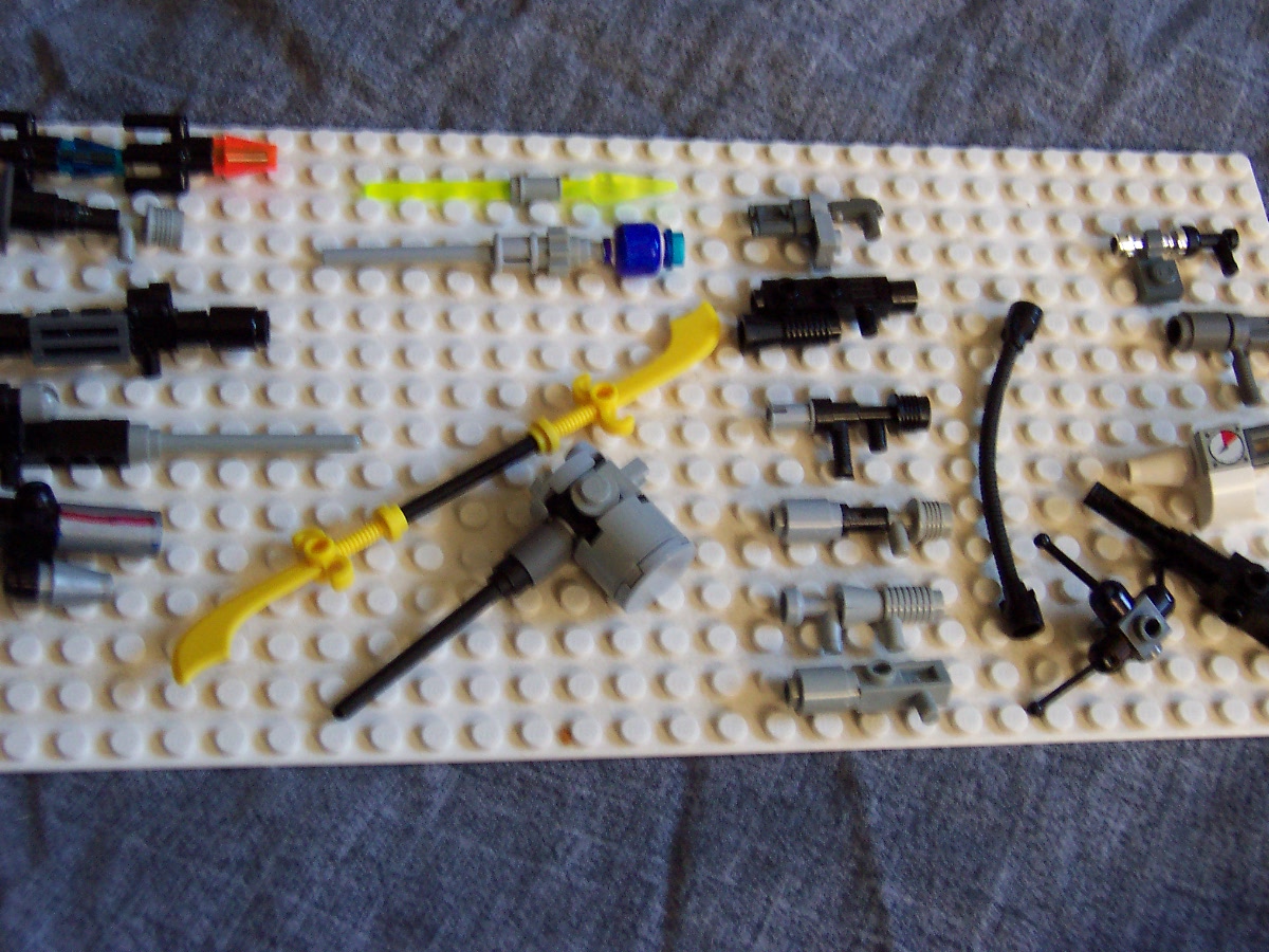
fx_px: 2456
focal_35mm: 67
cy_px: 476
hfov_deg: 29.0
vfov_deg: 21.9
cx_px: 634
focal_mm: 10.4
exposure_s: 1/20
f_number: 3.4
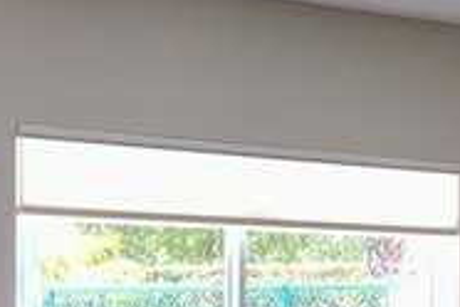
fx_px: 1827
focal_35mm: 143
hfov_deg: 14.3
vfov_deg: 9.5
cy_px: 374
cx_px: 124
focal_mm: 5.1
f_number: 1.6
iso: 64
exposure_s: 1/60
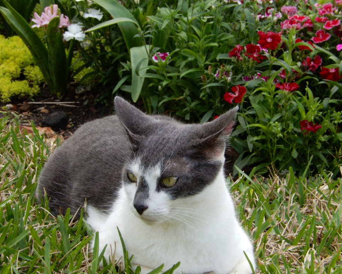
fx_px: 1559
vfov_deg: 10.0
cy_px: 136
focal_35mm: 154
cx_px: 164
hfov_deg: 12.5
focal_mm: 26.4
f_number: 5.6
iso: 125
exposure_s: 1/80
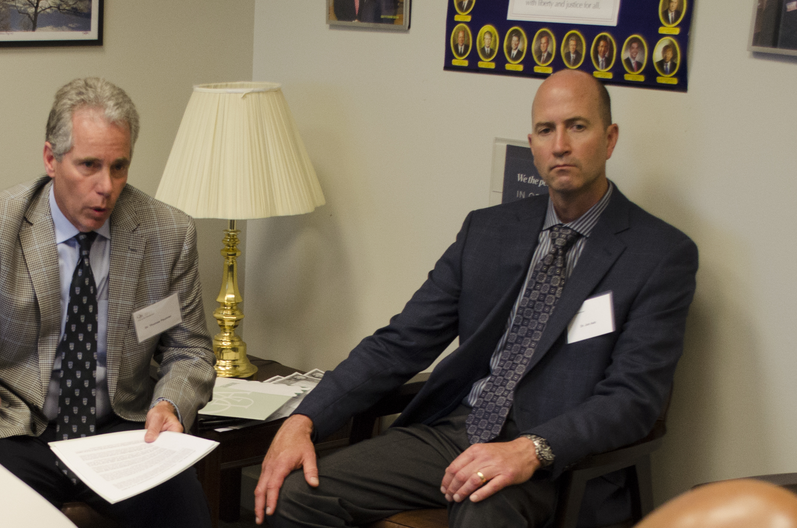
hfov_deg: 27.2
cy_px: 478
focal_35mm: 73
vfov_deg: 18.3
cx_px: 160
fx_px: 1613
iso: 1000
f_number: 4.2
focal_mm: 26
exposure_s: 1/80
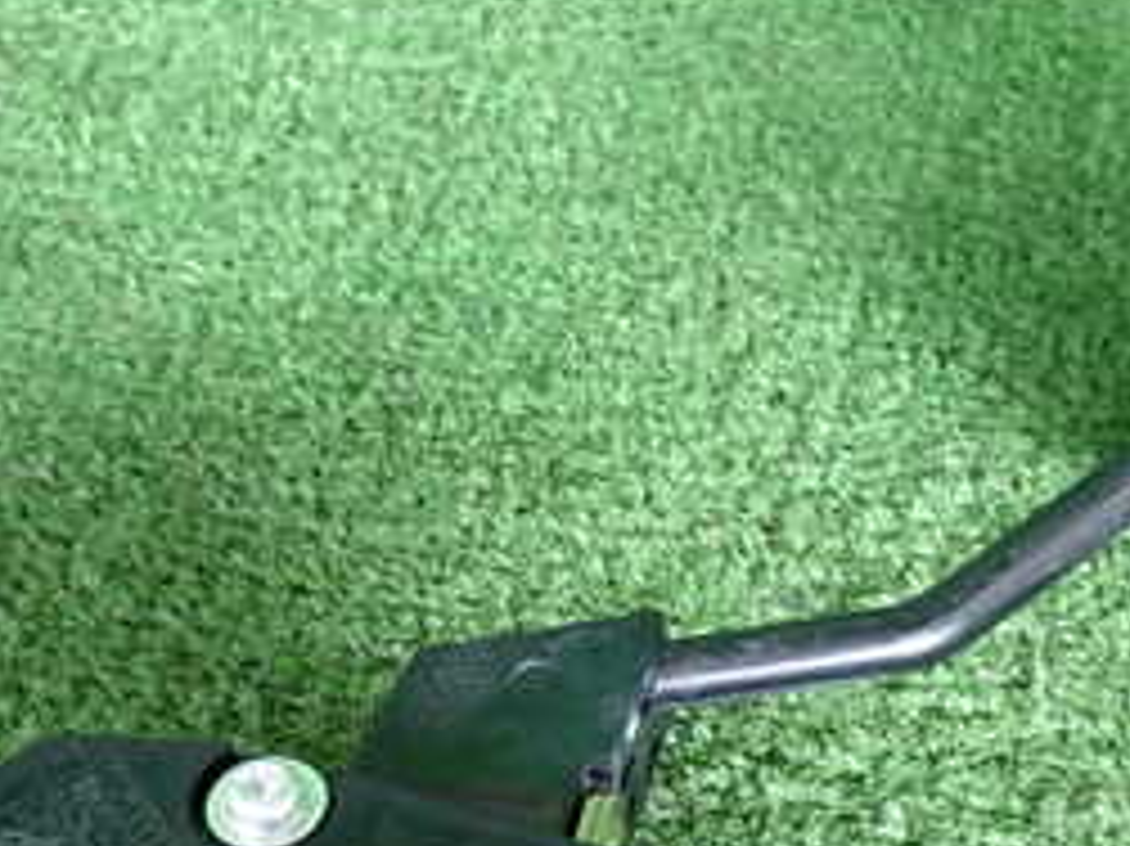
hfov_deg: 21.5
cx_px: 473
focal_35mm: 91
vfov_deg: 16.0
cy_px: 770
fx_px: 2969
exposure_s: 1/125
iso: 640
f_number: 2.7
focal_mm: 6.83
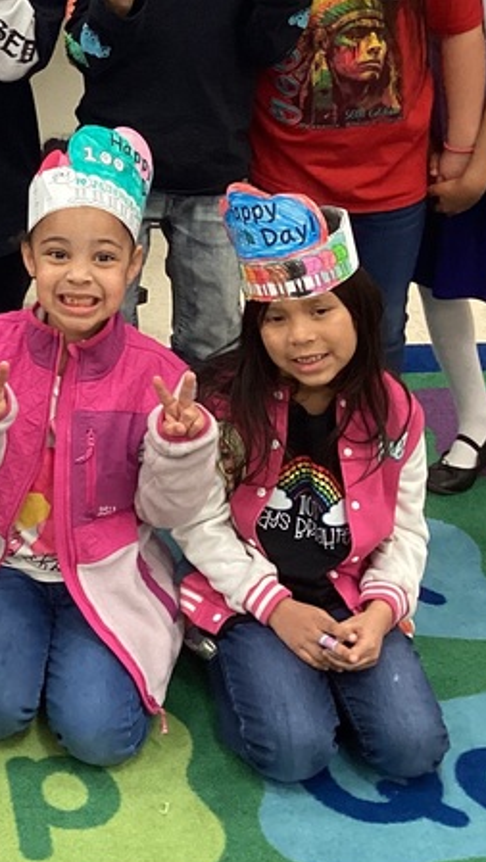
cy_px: 150
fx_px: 1762
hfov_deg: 14.9
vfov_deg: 26.9
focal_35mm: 77
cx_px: -165
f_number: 2.4
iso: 125
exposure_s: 1/60
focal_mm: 3.3
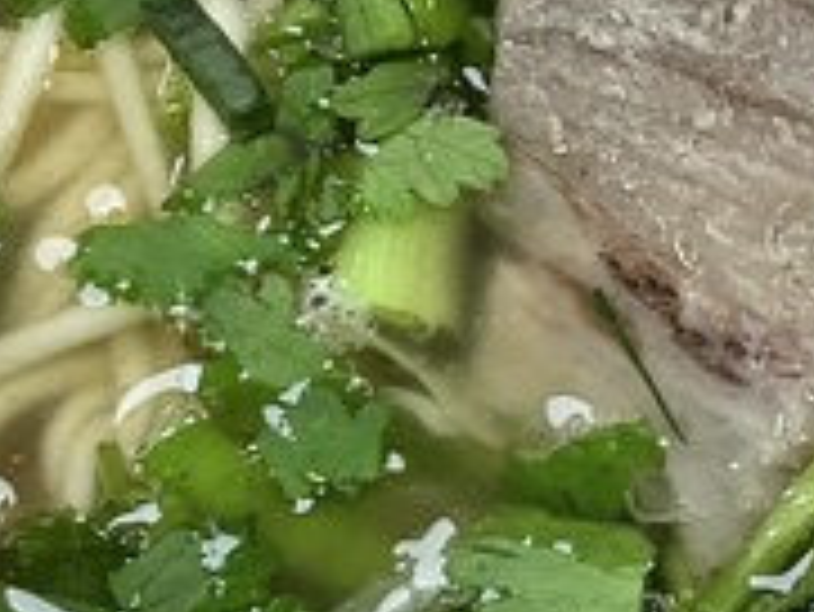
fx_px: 3859
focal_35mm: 164
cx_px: 1061
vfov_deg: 9.0
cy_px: -14
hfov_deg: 11.7
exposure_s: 1/100
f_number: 1.8
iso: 32
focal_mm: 3
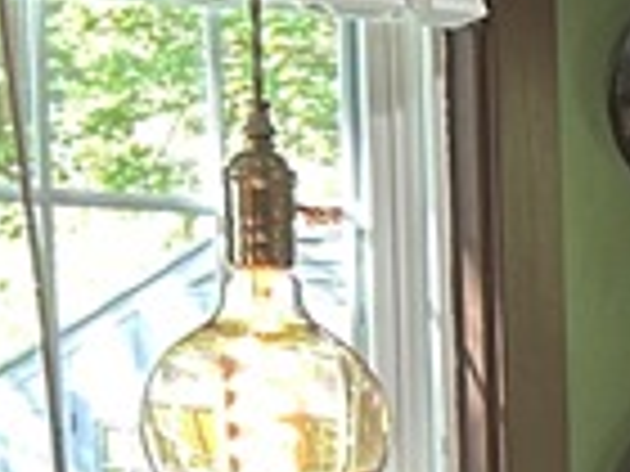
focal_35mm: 190
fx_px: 3458
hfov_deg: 8.5
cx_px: 1962
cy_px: 782
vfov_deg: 7.6
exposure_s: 1/60
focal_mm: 5.7
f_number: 1.5
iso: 160
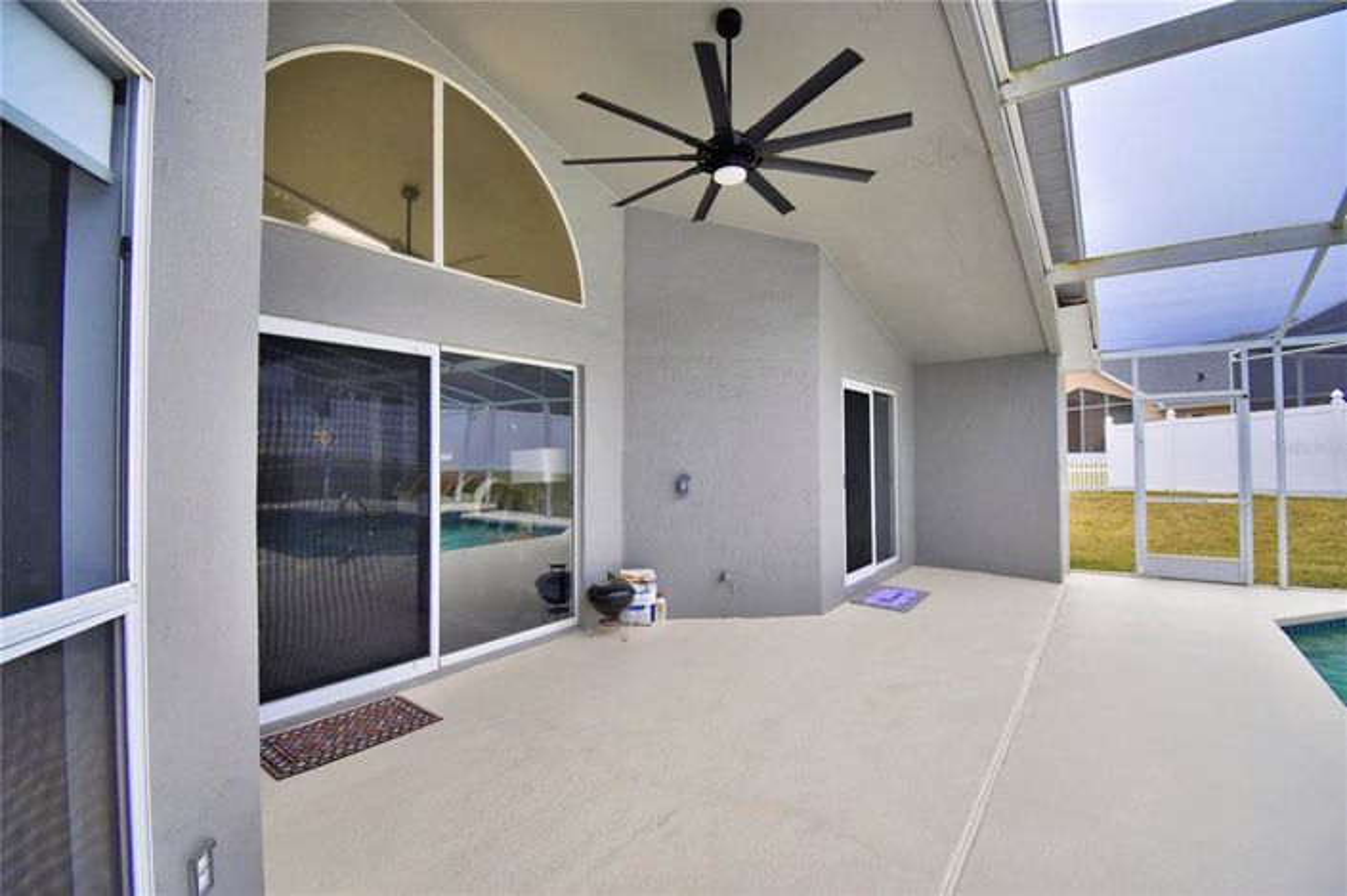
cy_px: 448
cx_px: 674
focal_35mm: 15
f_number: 4.5
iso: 200
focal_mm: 10
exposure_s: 1/400
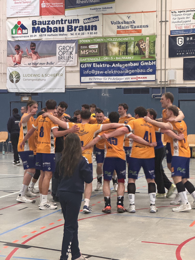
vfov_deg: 25.3
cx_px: 98
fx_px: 578
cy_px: 130
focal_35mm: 77
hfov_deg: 19.1
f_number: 2.8
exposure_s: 1/50
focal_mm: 9
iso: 400
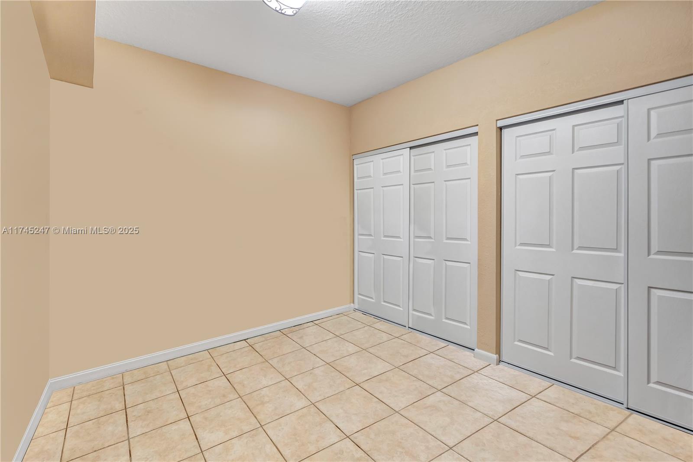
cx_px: 346
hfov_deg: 96.7
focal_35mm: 16
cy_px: 231
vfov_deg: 73.7
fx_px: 308
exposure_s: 1/20
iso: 200
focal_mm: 16
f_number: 3.2
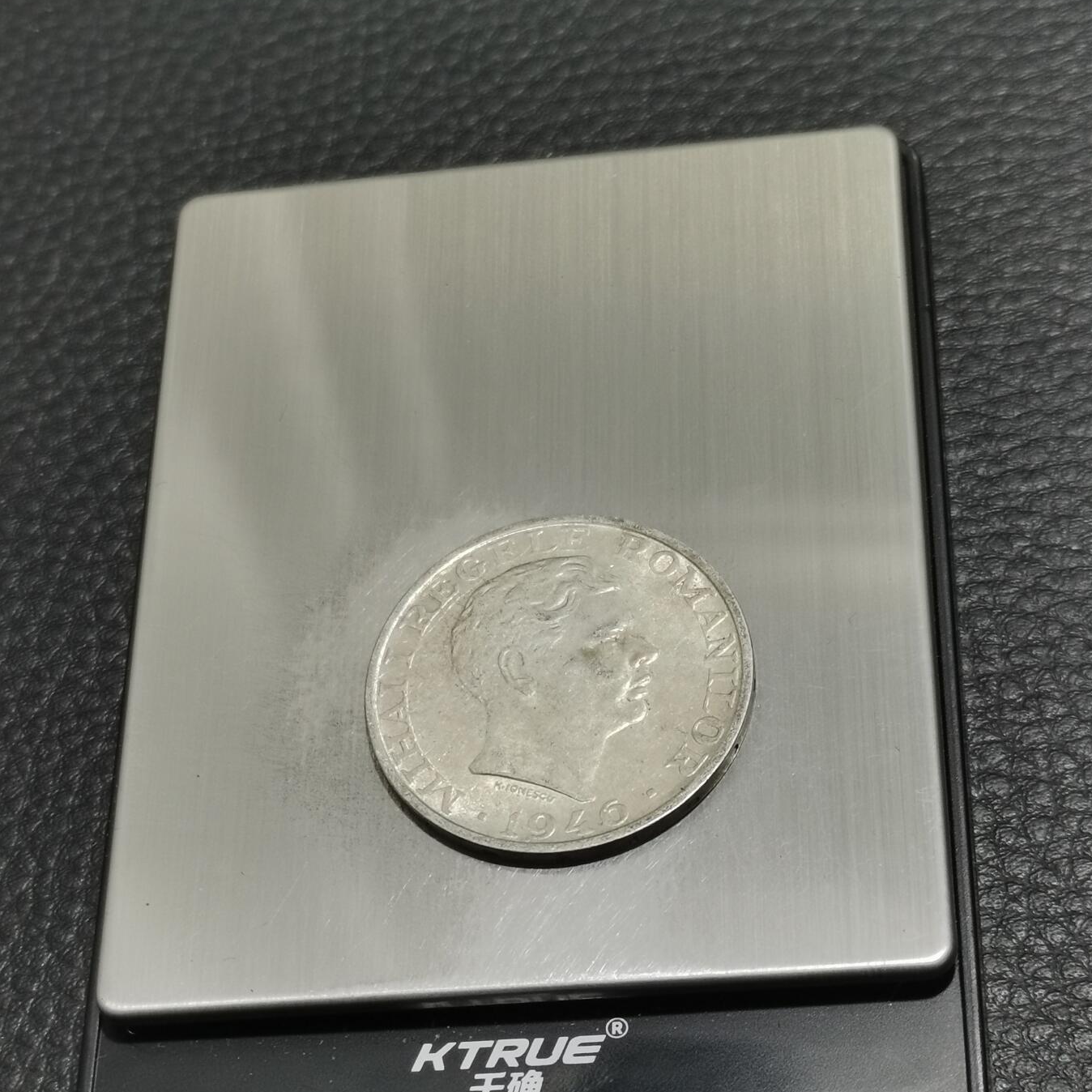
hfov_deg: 24.0
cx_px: 546
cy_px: 719
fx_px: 2570
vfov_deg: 23.9
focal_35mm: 72
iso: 80
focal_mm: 5.58
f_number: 1.8
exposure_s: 1/90
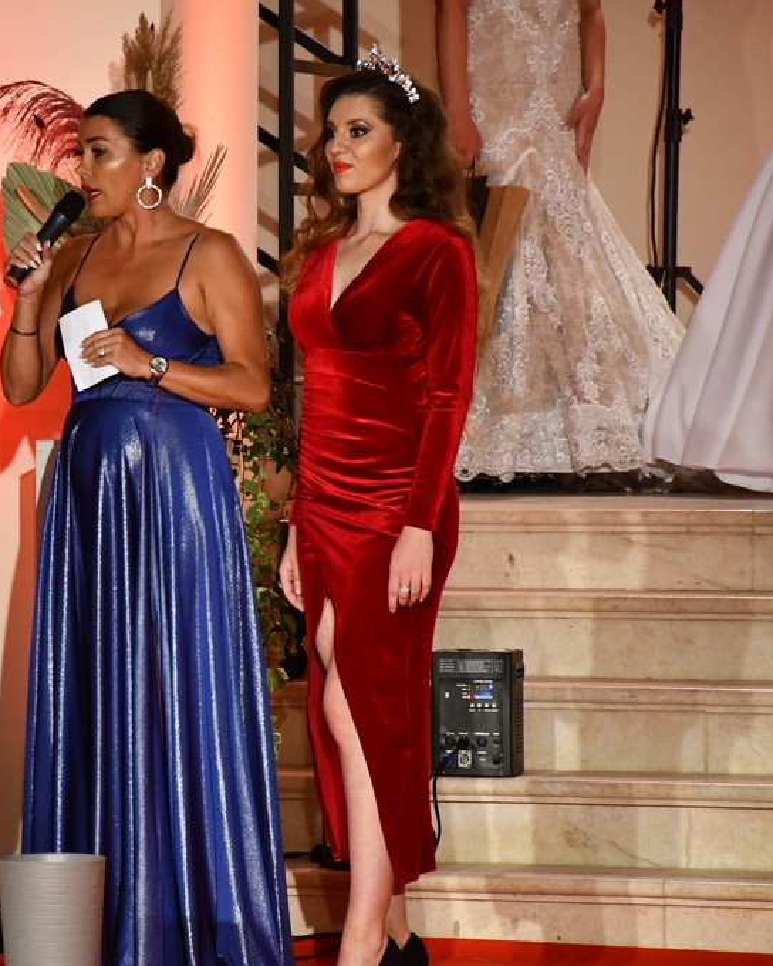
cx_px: 58
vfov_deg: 6.5
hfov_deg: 5.2
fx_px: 8493
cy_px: 482
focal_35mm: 297
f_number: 5.6
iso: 3200
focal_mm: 140
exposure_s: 1/250
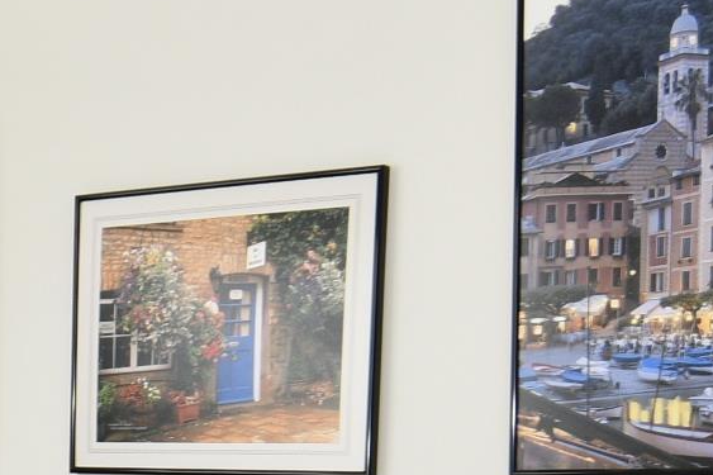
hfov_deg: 21.7
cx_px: -72
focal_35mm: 89
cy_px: 527
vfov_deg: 15.0
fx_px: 1762
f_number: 4
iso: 220
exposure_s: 1/60
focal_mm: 12
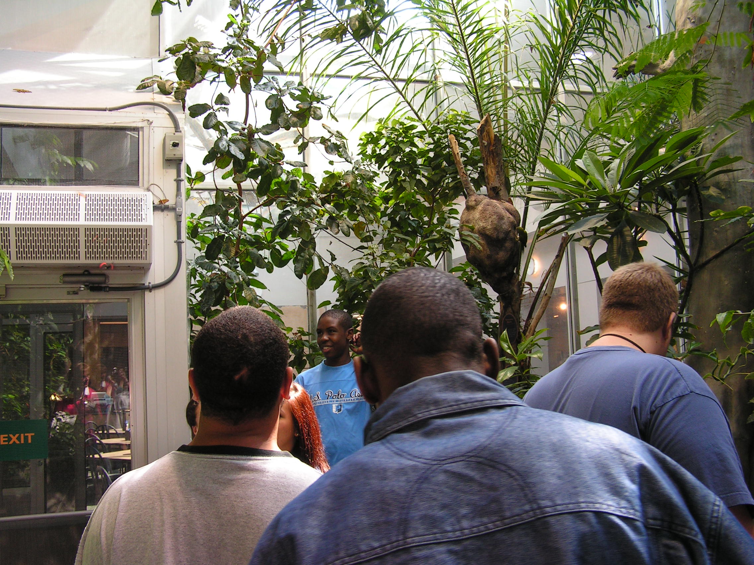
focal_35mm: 38
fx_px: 828
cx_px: 377
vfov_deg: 37.7
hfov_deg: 49.0
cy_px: 282
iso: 50
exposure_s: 1/50
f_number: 3.2
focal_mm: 6.3
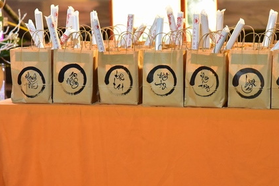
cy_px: 83
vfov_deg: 7.4
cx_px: 165
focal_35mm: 185
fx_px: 1435
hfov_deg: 11.1
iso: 12800
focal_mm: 120
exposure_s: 1/100
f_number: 4
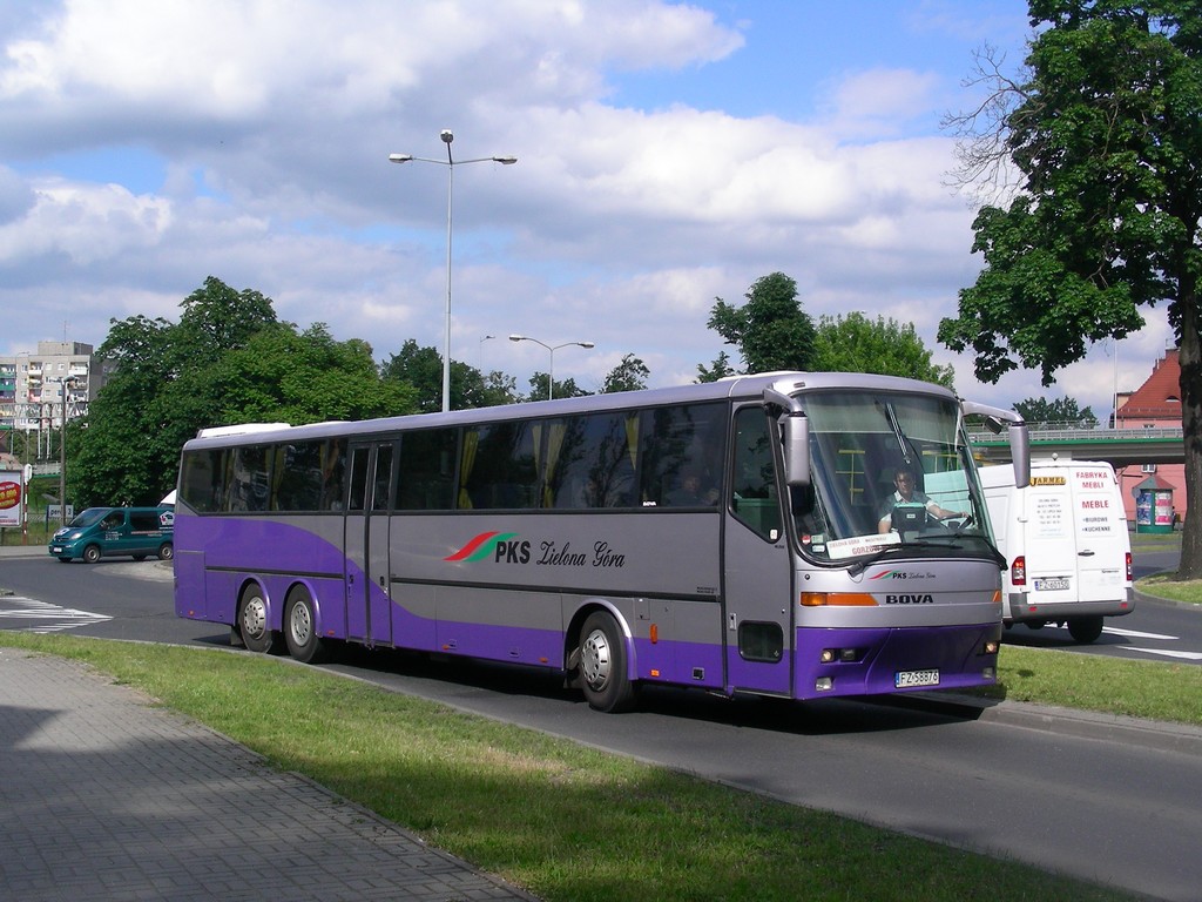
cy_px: 451
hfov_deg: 39.7
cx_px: 601
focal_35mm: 48
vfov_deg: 30.3
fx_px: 1667
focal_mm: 8
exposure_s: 1/910
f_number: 4
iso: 50
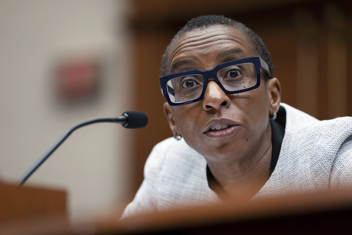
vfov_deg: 7.7
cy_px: 118
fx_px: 1750
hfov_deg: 11.5
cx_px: 176
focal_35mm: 179
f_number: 2.8
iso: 1600
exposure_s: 1/500
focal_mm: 179
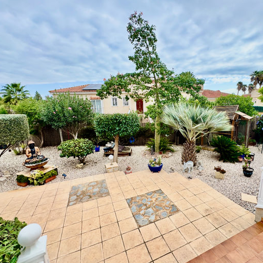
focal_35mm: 17
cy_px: 134
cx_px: 154
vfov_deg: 84.0
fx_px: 146
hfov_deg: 83.3
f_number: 2.2
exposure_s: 1/669
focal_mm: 2.22
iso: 40
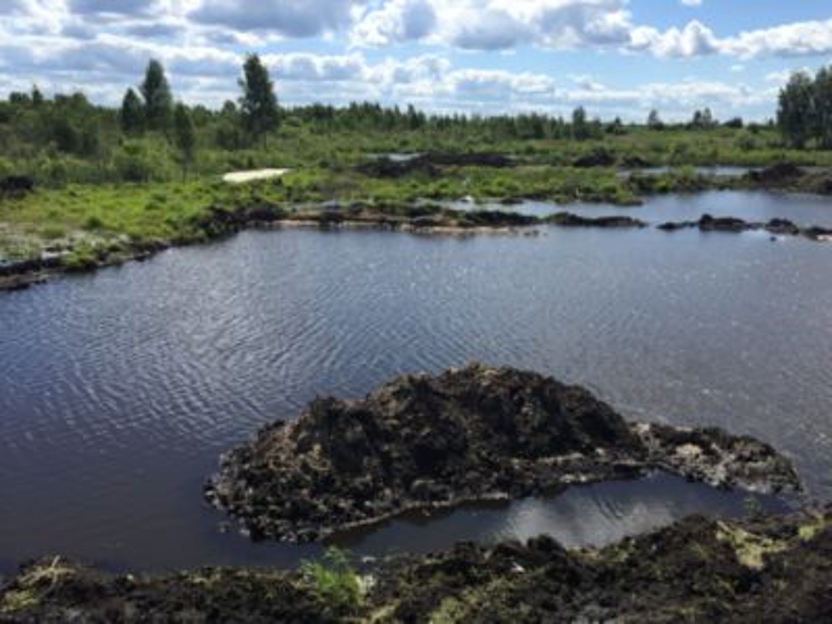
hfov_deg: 61.7
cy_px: 312
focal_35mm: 29
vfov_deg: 48.2
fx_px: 697
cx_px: 416
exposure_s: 1/2825
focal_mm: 4.15
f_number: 2.2
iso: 32
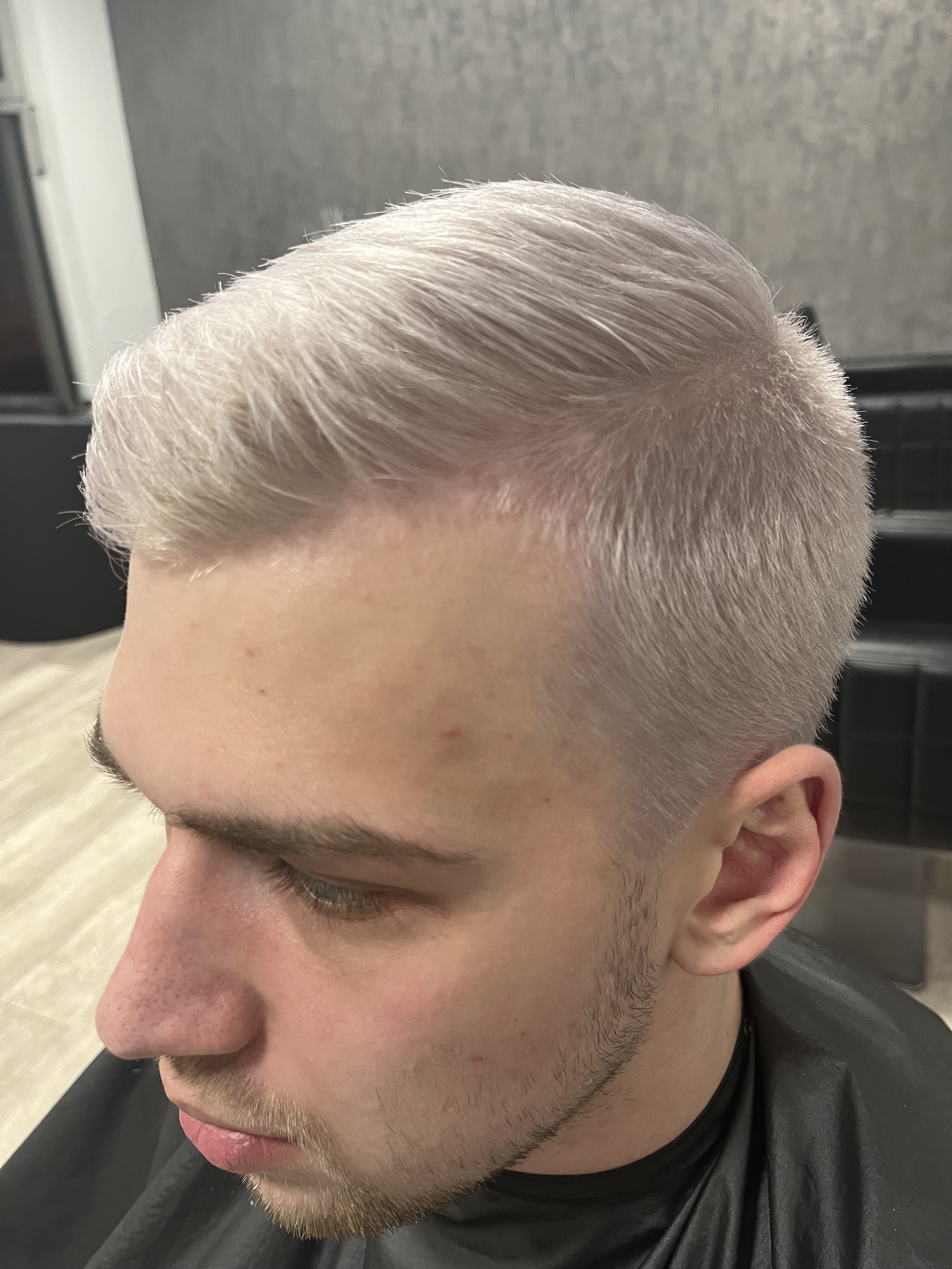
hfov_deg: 53.1
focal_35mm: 26
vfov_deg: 67.3
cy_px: 634
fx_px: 953
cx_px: 476
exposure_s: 1/50
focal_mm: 5.1
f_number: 1.6
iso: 250
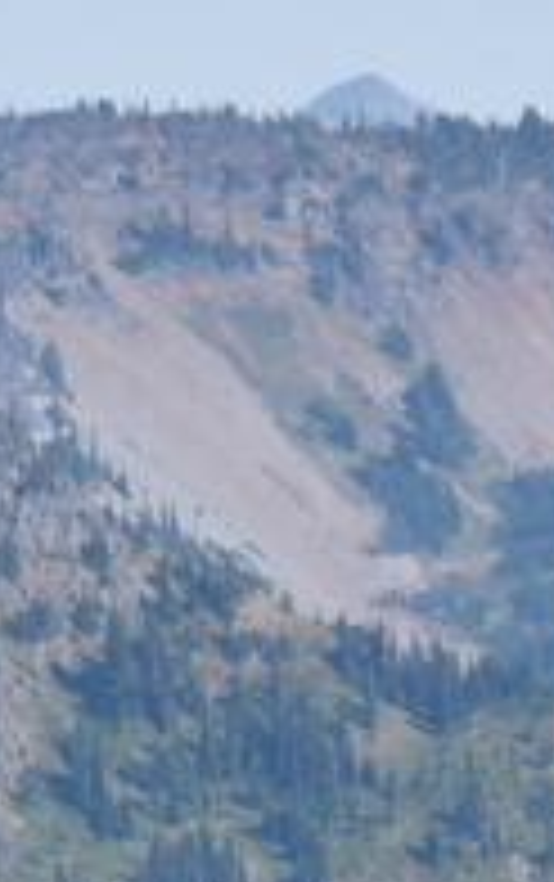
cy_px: 1467
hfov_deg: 1.4
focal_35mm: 963
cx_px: 1054
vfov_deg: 2.2
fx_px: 23195
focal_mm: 145
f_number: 6.3
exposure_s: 1/320
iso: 100
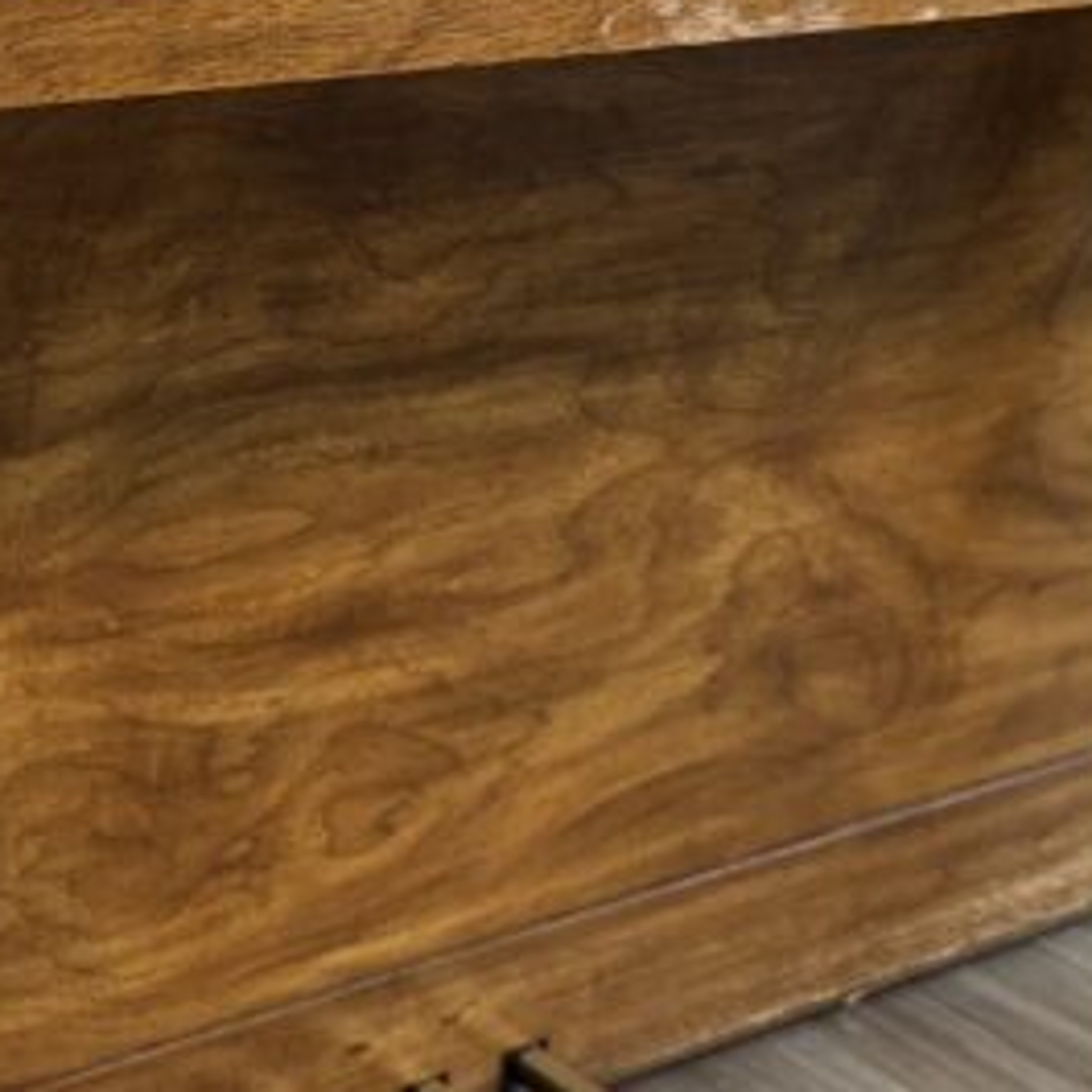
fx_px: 2927
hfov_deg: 20.7
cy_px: 276
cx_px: 91
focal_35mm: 82
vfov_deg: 21.0
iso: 320
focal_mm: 6.76
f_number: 1.78
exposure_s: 1/60
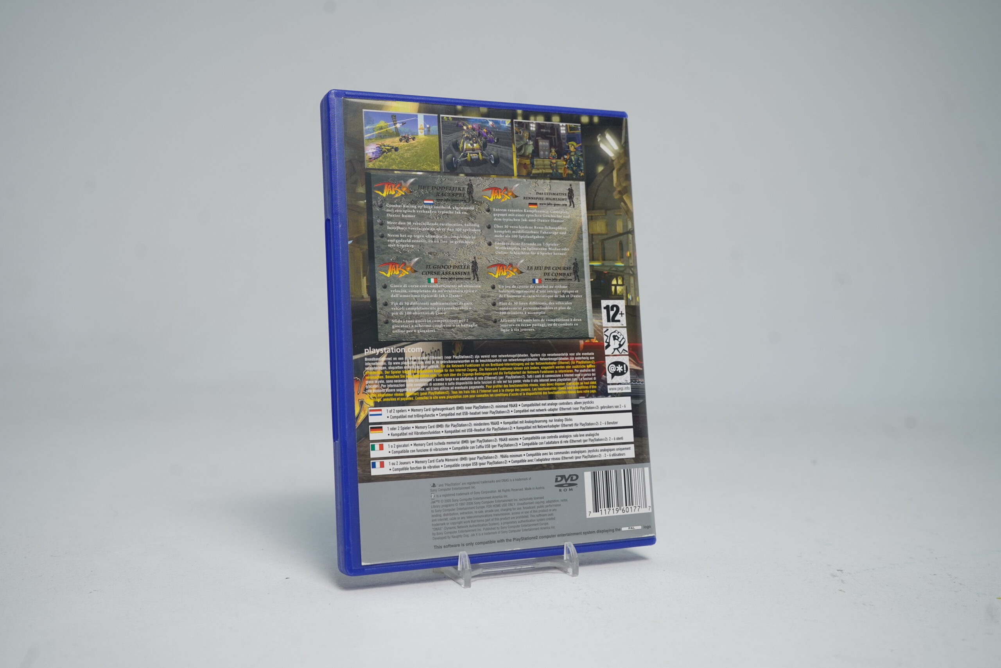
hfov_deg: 54.4
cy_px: 334
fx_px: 973
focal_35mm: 35
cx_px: 500
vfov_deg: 37.9
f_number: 6.3
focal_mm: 35
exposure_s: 1/40
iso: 320
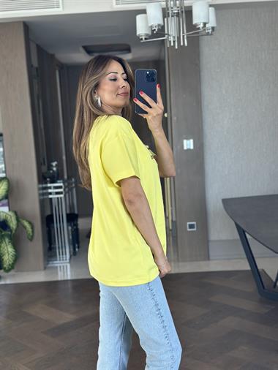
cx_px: 139
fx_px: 514
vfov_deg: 39.6
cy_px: 185
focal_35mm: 48
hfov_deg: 30.3
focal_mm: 6.86
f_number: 1.78
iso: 100
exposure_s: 1/141
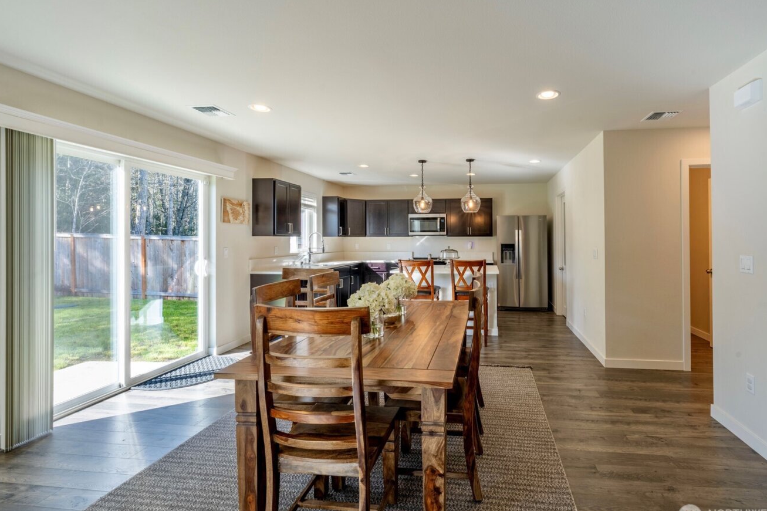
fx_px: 320
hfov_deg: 100.4
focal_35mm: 15
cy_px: 261
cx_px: 385
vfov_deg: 77.3
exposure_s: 1/80
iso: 320
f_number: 11
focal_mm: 14
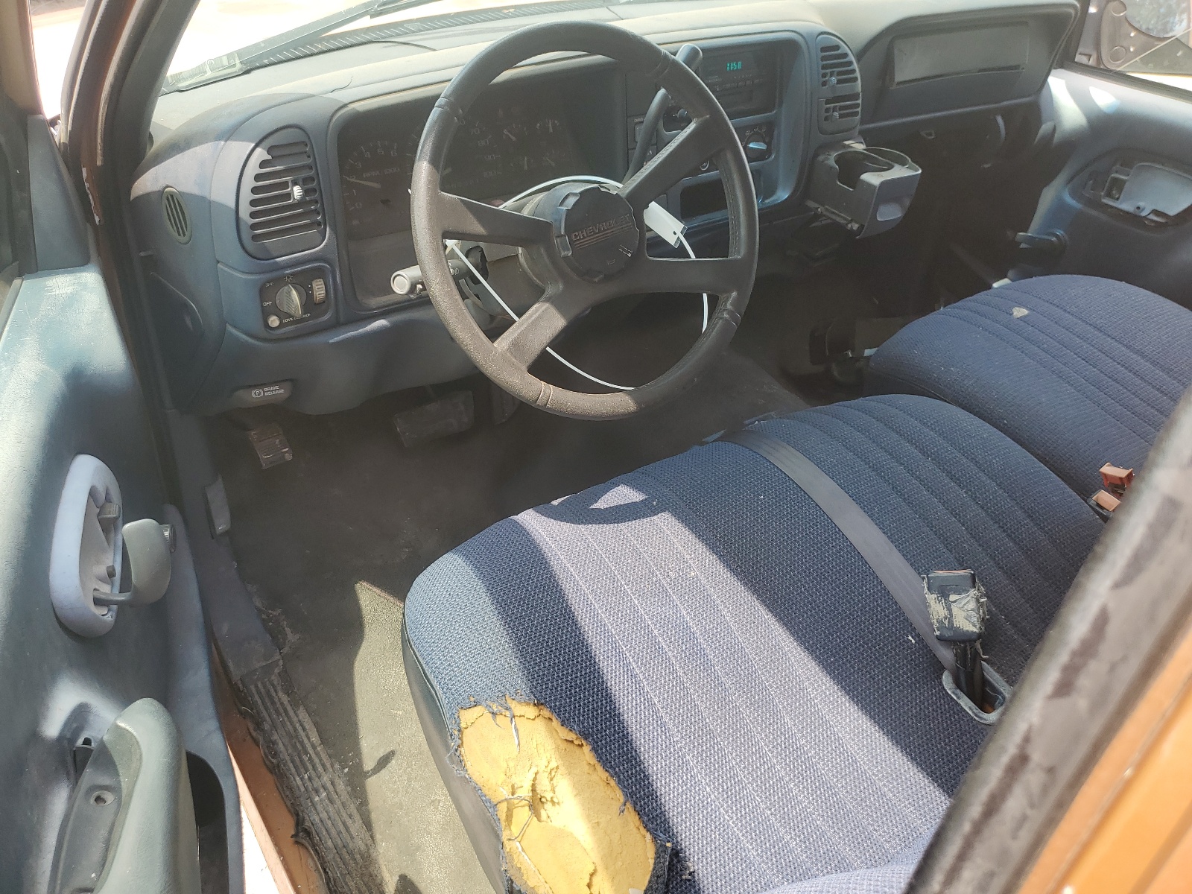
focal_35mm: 26
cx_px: 596
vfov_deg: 53.1
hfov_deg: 67.3
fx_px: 895
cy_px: 447
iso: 50
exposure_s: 1/256
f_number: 1.5
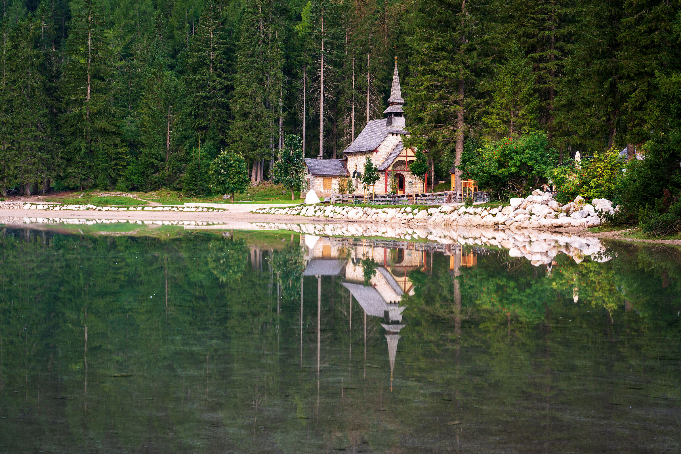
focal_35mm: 75
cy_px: 227
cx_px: 340
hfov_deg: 27.0
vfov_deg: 18.2
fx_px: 1419
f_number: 10
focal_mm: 75
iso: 50
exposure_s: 3.2
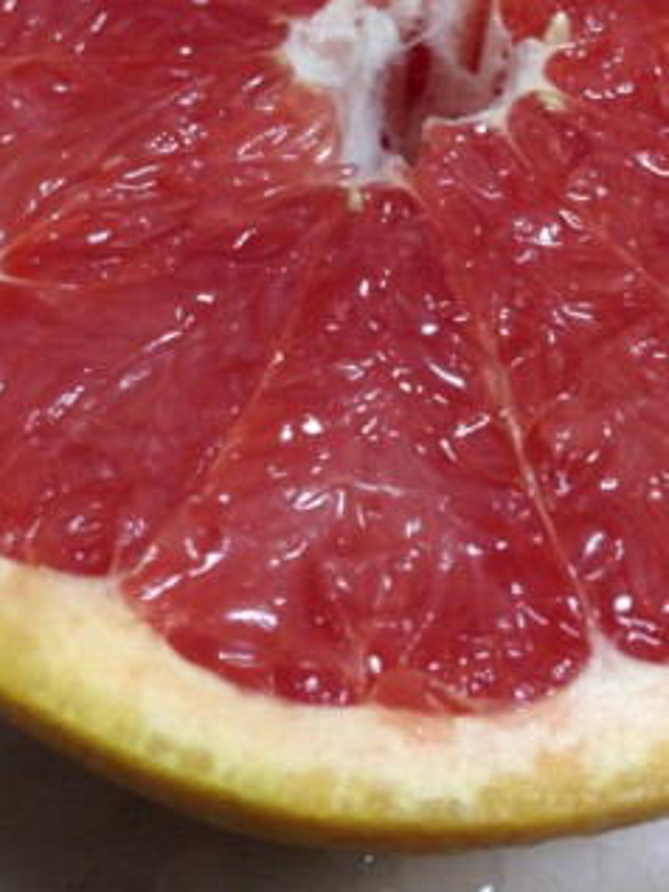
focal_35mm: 50
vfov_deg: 37.4
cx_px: 275
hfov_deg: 29.1
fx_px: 1288
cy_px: 245
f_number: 2.4
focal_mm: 4.12
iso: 100
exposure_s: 1/20
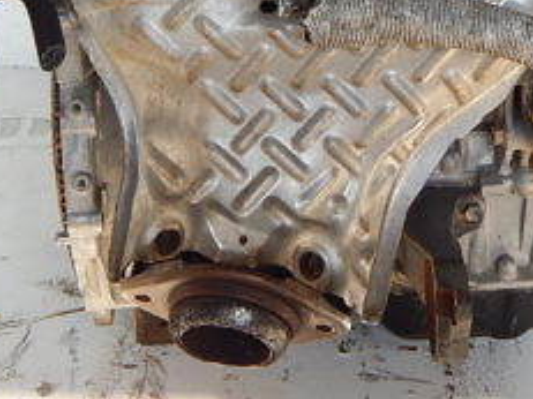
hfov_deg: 18.2
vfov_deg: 13.5
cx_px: 369
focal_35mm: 108
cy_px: -25
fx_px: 1662
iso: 125
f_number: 3.7
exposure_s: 1/100
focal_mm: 8.6
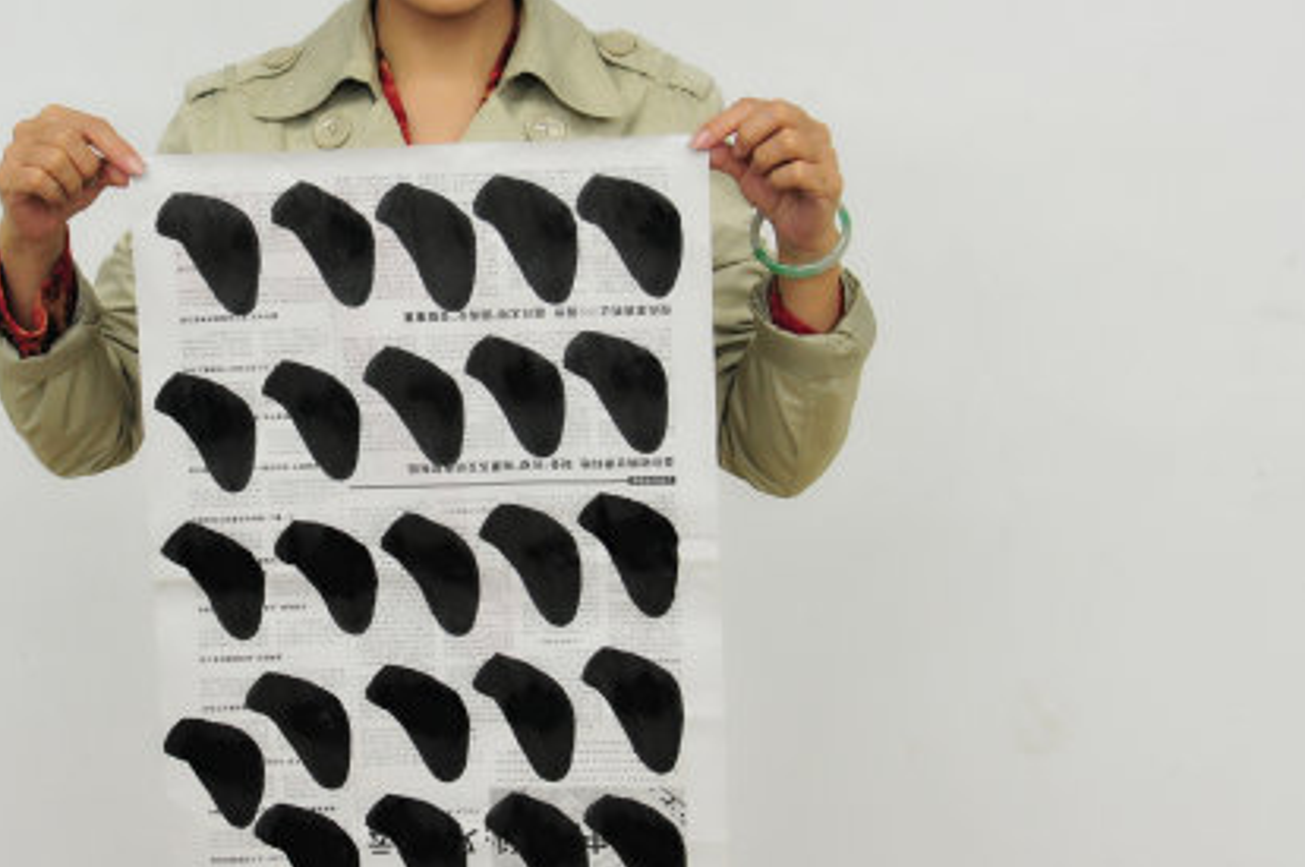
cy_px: 290
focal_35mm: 85
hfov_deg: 23.8
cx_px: 372
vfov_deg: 16.0
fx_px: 3078
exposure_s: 1/50
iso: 400
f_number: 3.5
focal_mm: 34
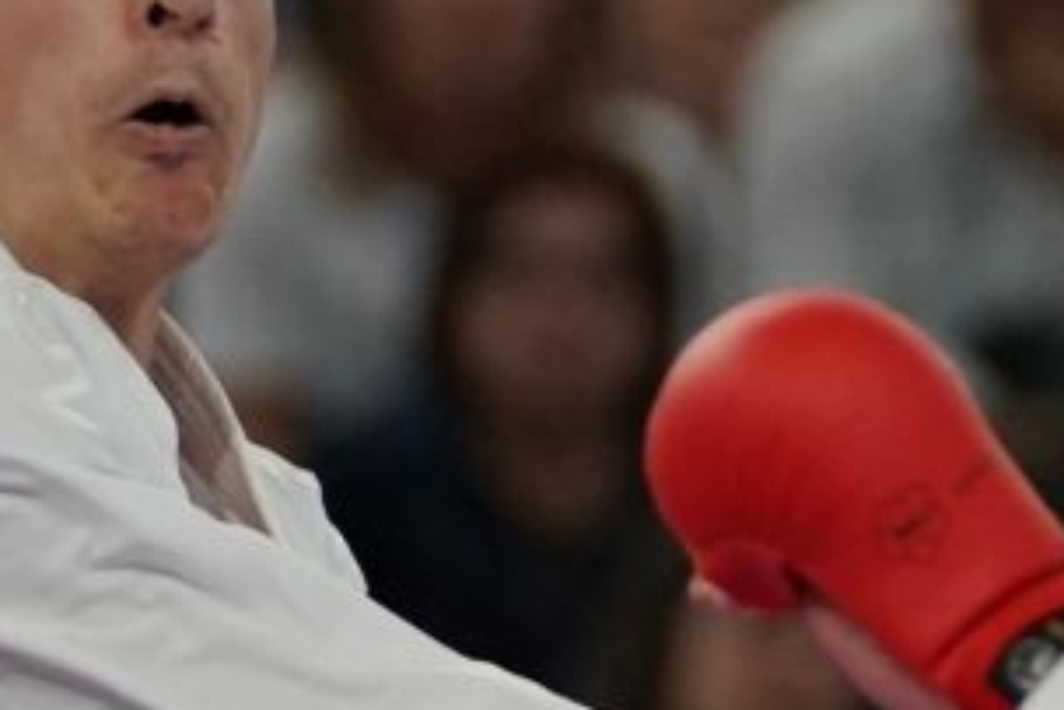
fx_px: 39355
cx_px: 532
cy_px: 577
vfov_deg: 1.0
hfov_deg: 1.5
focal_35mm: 1331
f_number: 2.8
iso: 1250
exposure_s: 1/1000
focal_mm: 150
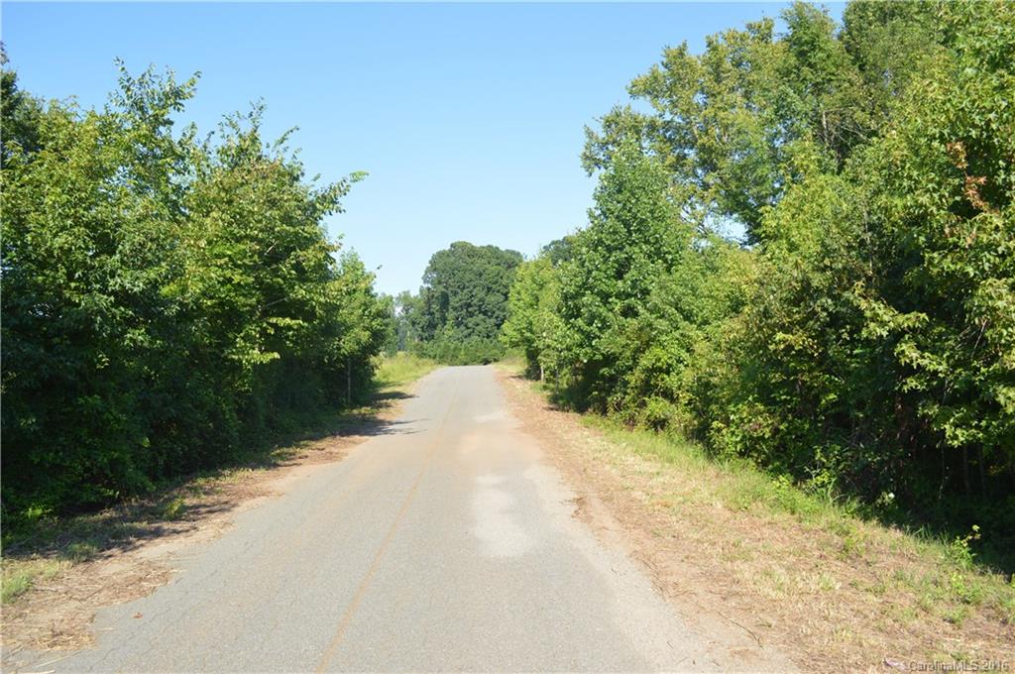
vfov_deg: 47.8
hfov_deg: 67.4
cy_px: 337
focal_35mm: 27
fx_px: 760
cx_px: 508
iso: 100
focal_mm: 18
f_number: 7.1
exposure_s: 1/200
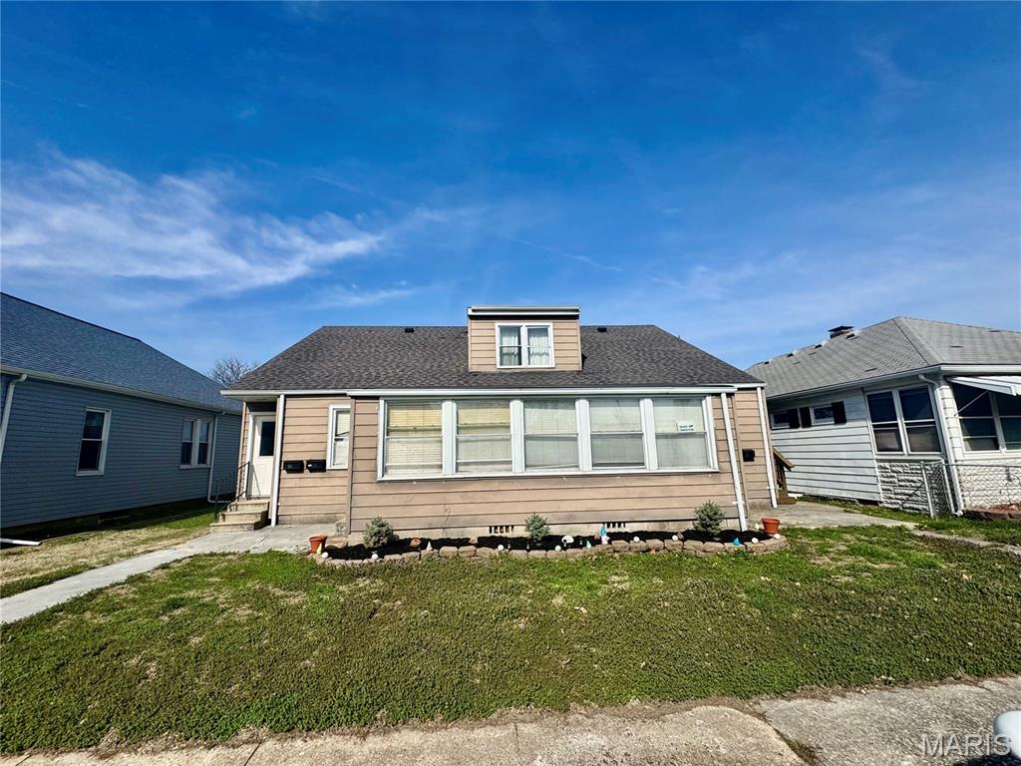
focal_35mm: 14
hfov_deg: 102.1
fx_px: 413
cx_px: 510
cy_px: 383
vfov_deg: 85.7
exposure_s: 1/3390
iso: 50
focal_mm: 2.22
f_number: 2.2
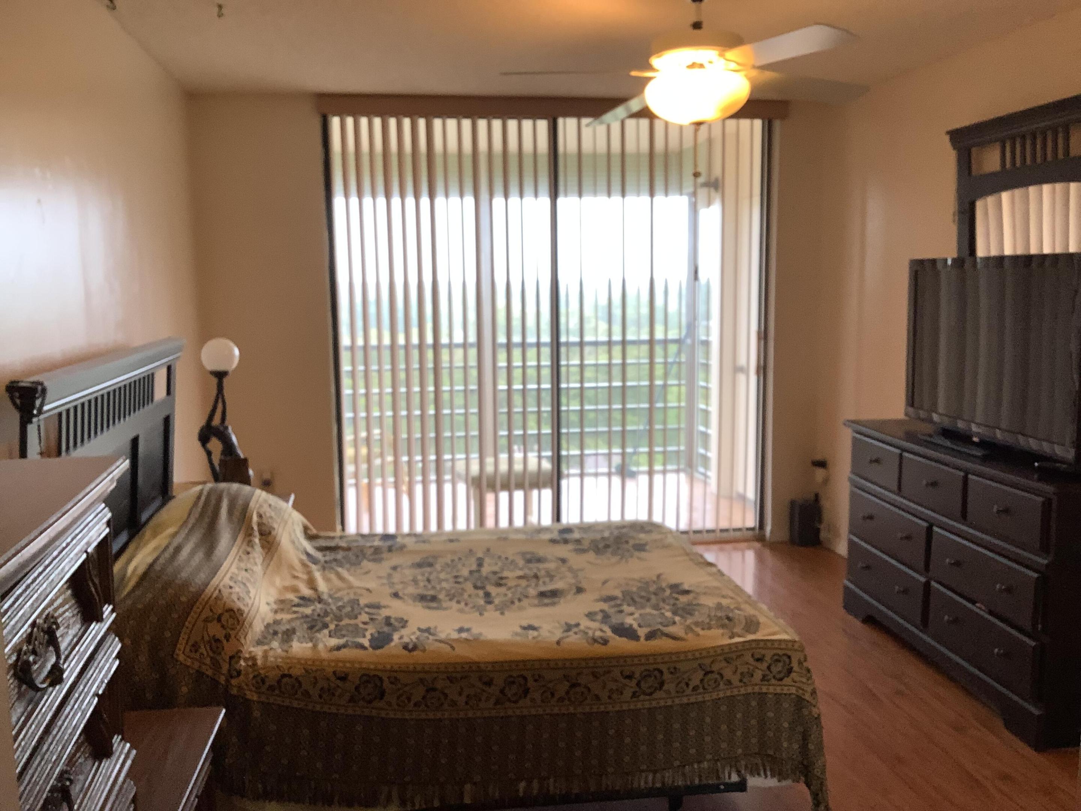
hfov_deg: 58.4
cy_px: 406
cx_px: 540
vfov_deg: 45.4
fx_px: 968
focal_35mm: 31
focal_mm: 3.3
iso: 80
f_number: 2.4
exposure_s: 1/60
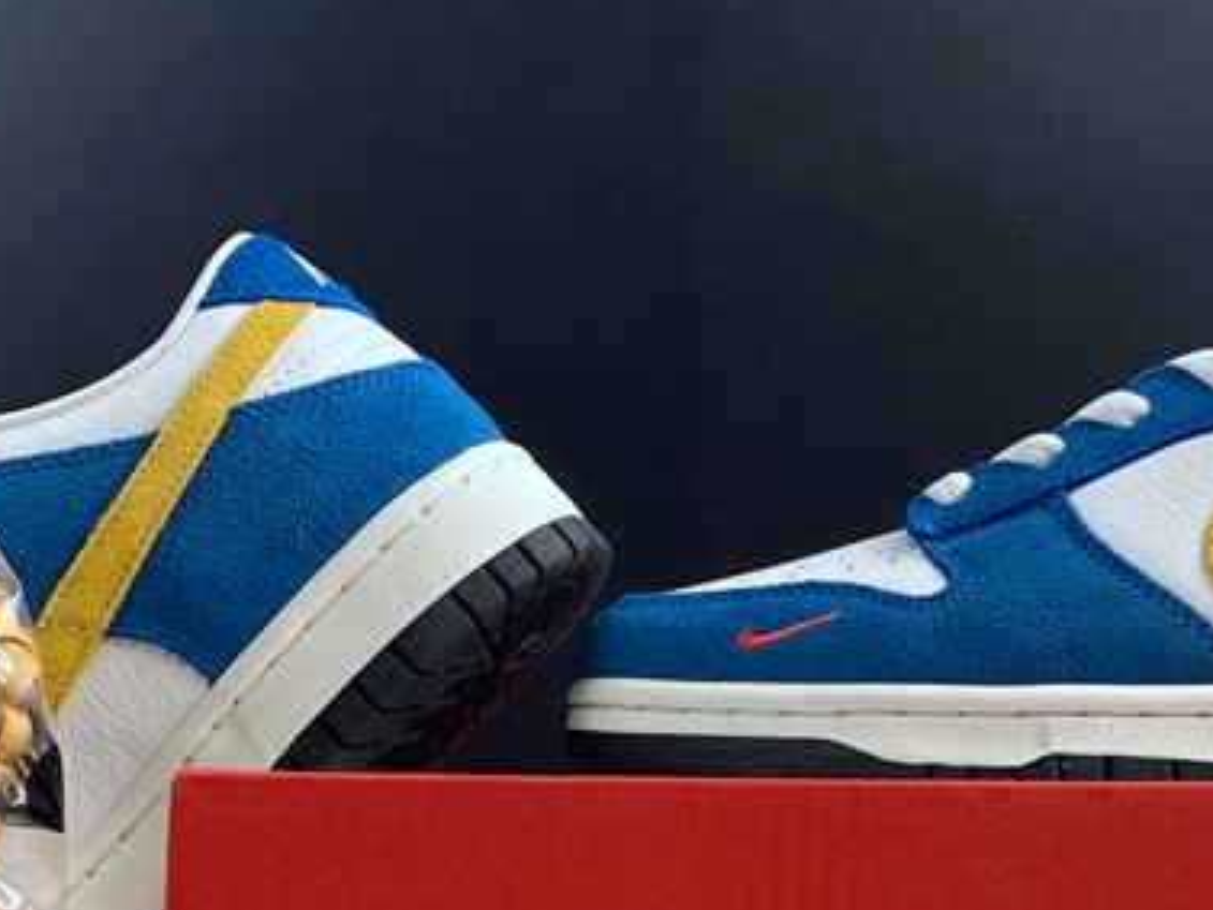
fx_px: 2419
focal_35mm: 69
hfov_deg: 27.9
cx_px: 843
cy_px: 1087
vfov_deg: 20.0
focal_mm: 4.25
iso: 64
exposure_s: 1/100
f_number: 1.8
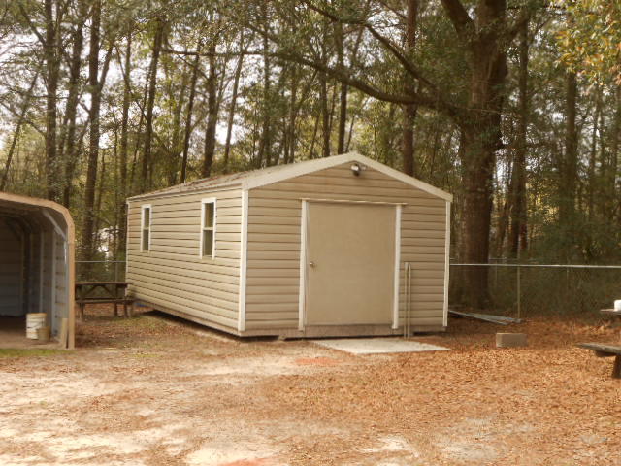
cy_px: 233
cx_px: 310
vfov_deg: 29.7
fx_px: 879
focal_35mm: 49
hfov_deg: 38.9
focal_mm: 8.8
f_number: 4.8
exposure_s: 1/100
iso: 80
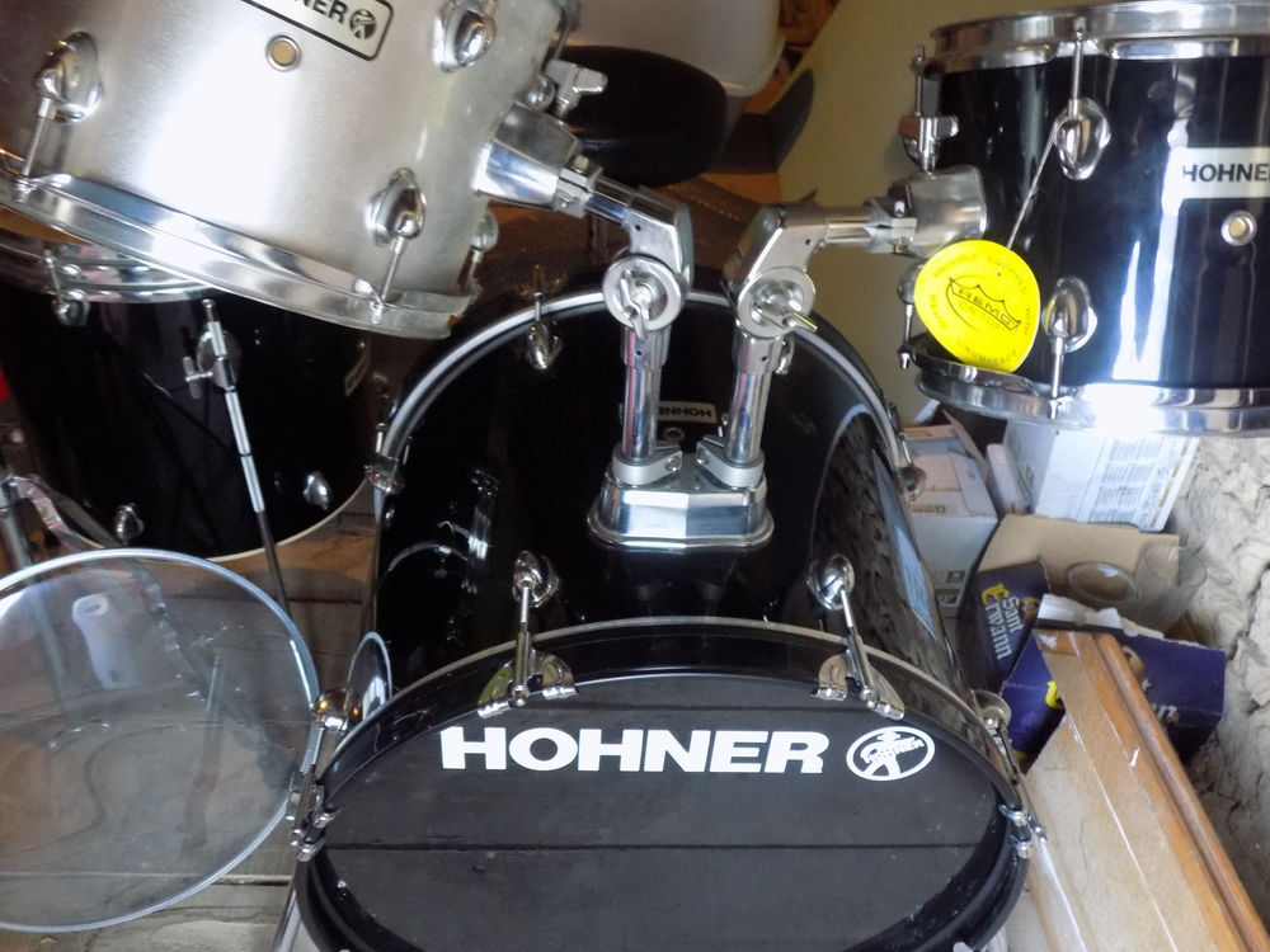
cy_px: 476
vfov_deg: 46.8
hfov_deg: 60.0
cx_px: 635
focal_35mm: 30
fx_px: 1101
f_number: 3.3
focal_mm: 5.3
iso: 400
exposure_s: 1/8
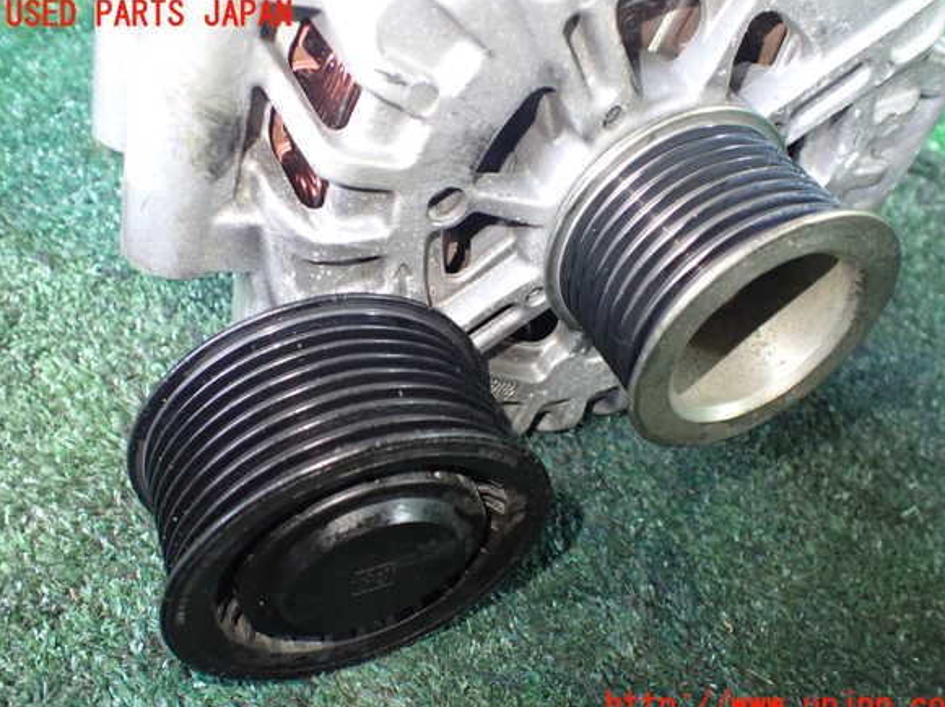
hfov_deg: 58.4
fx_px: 846
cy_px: 361
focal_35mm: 31
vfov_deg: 45.4
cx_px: 485
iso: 800
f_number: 2.3
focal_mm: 5.4
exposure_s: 1/40
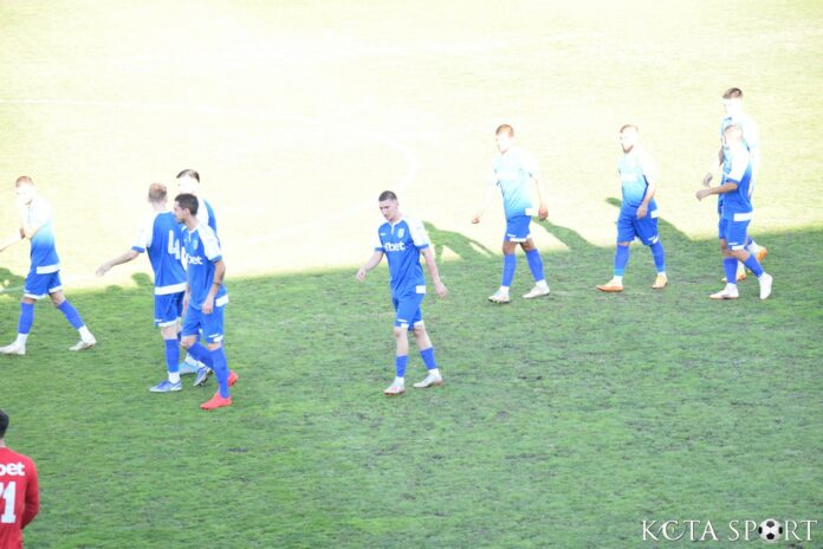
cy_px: 274
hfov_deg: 12.5
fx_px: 3772
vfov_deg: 8.3
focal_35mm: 165
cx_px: 412
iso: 1600
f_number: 5.6
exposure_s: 1/640
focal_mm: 110
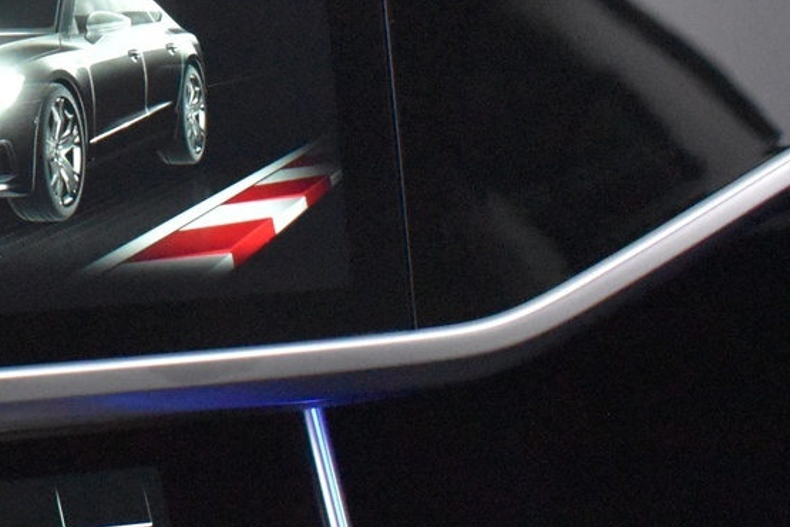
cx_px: -312
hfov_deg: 17.2
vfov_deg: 12.3
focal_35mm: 109
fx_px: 2402
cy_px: -20
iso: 7200
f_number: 4
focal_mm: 25
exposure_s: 1/60
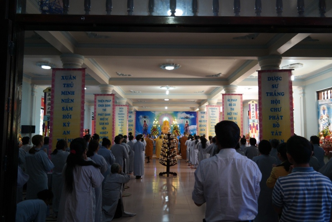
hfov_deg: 67.4
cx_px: 166
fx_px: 249
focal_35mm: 27
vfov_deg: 48.0
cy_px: 111
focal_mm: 18
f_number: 3.5
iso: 400
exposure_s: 1/40
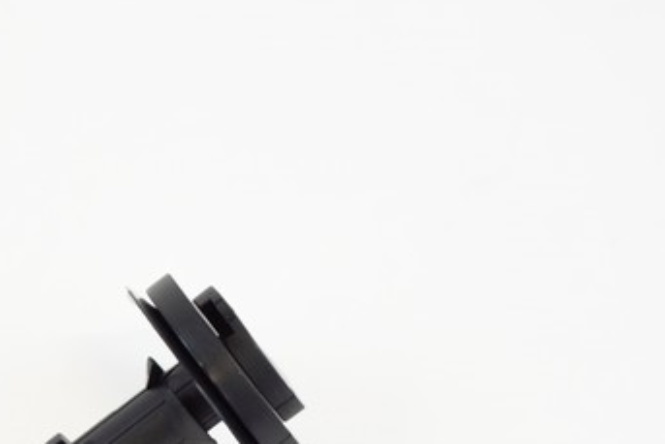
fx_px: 2845
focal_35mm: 154
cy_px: 402
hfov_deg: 13.3
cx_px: 196
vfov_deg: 8.9
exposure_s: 1/60
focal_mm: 55
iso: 1600
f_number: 5.6
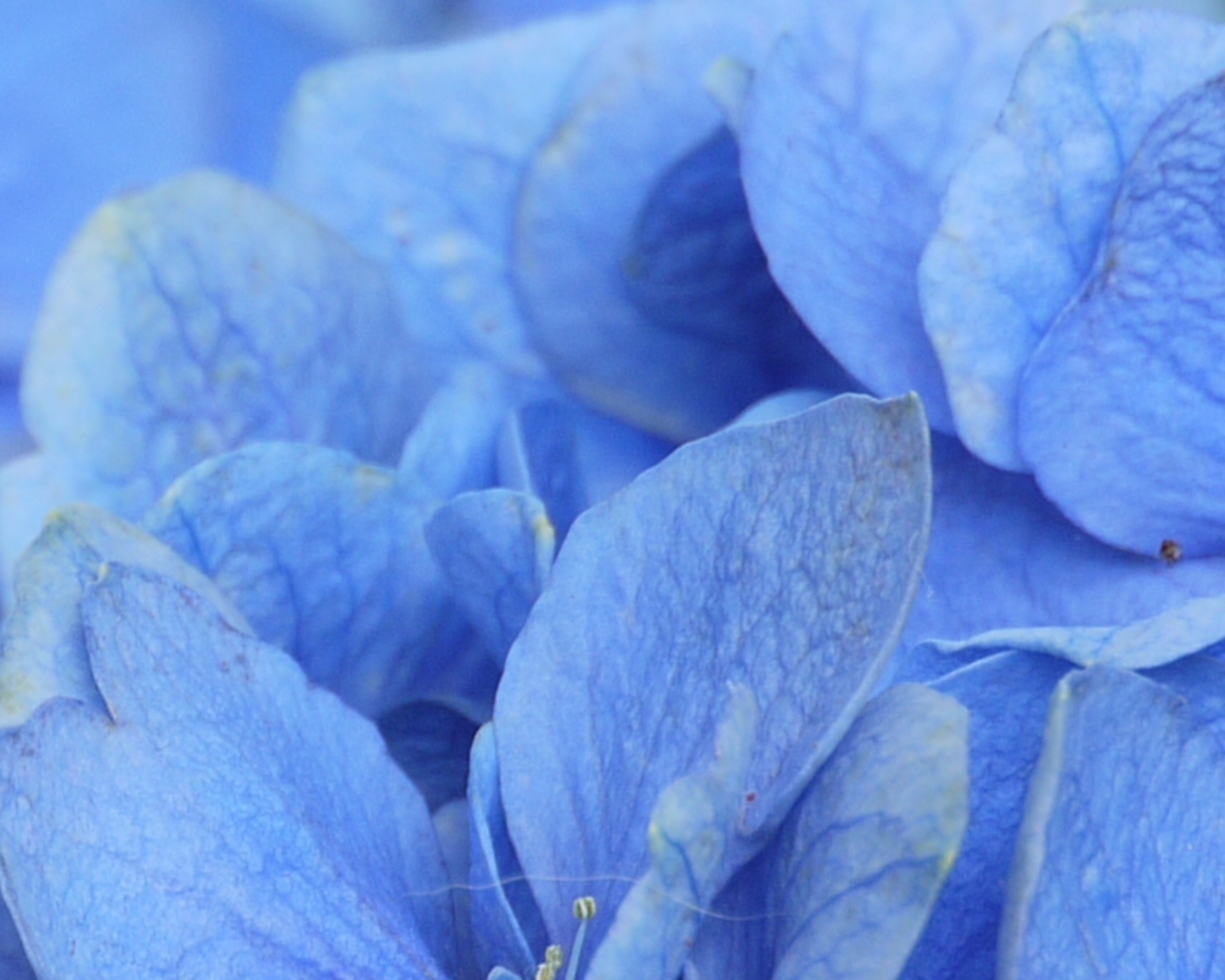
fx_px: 46401
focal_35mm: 1280
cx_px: 268
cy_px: 903
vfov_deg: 1.2
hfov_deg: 1.5
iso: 100
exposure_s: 1/15
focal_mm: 140
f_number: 5.8
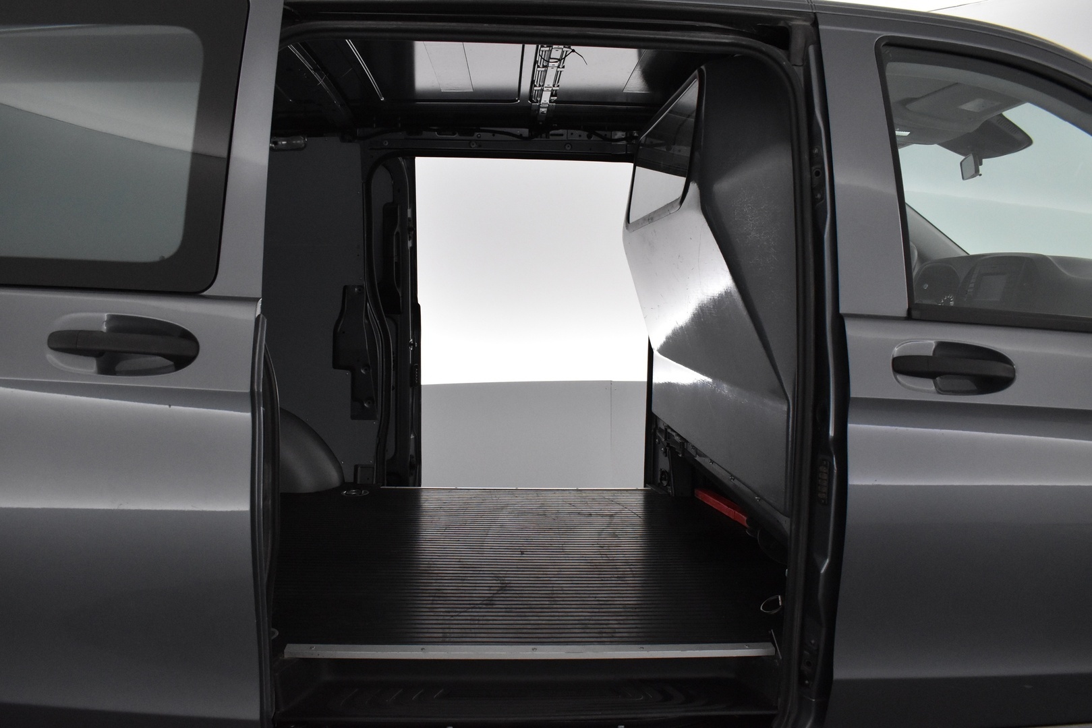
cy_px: 364
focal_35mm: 27
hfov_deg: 67.4
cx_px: 546
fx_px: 819
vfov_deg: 47.9
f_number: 5.6
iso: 3200
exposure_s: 1/125
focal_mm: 18
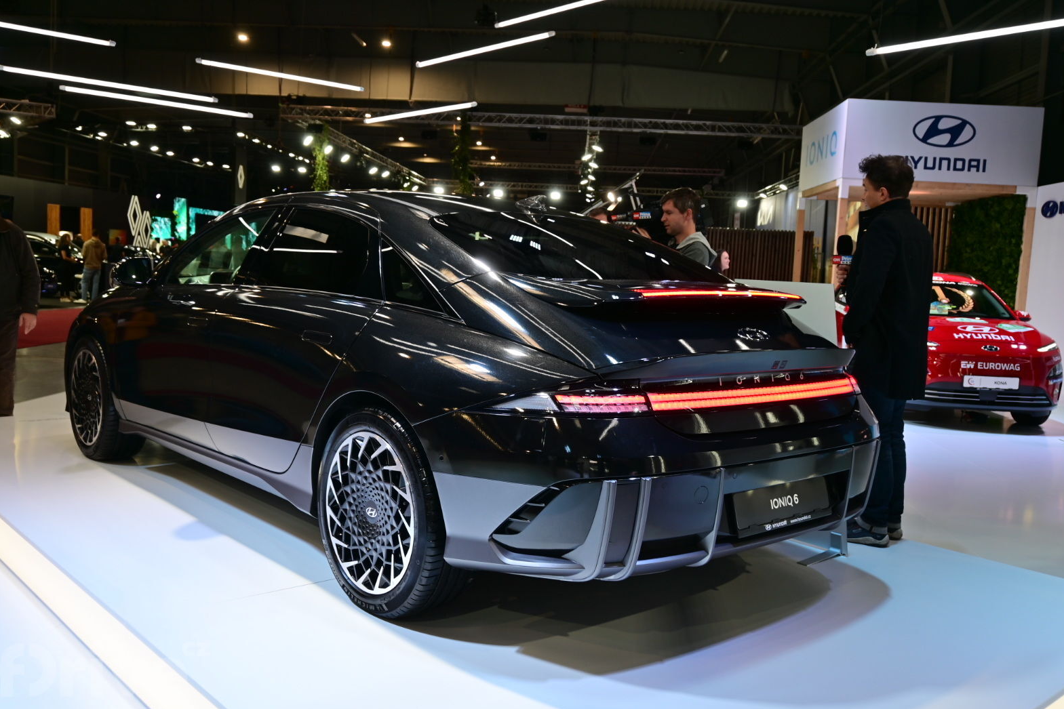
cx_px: 526
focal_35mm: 33
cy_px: 355
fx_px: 961
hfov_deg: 57.9
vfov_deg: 40.5
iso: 100
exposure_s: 1/80
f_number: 4.5
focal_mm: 21
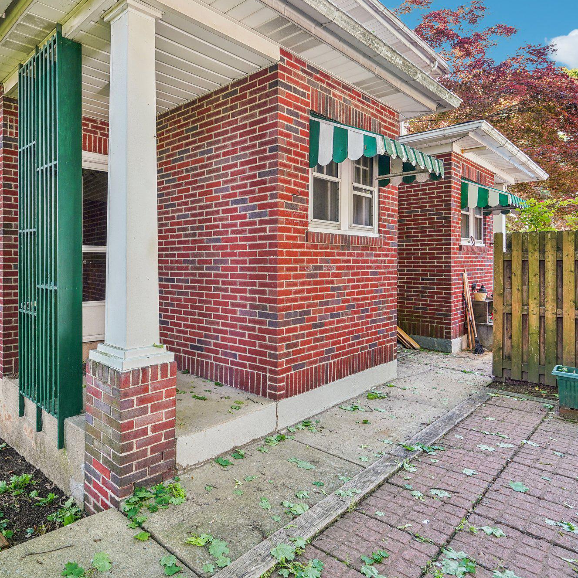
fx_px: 397
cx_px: 167
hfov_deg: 68.8
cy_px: 288
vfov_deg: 72.1
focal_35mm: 21
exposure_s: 1/6
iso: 400
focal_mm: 16
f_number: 8
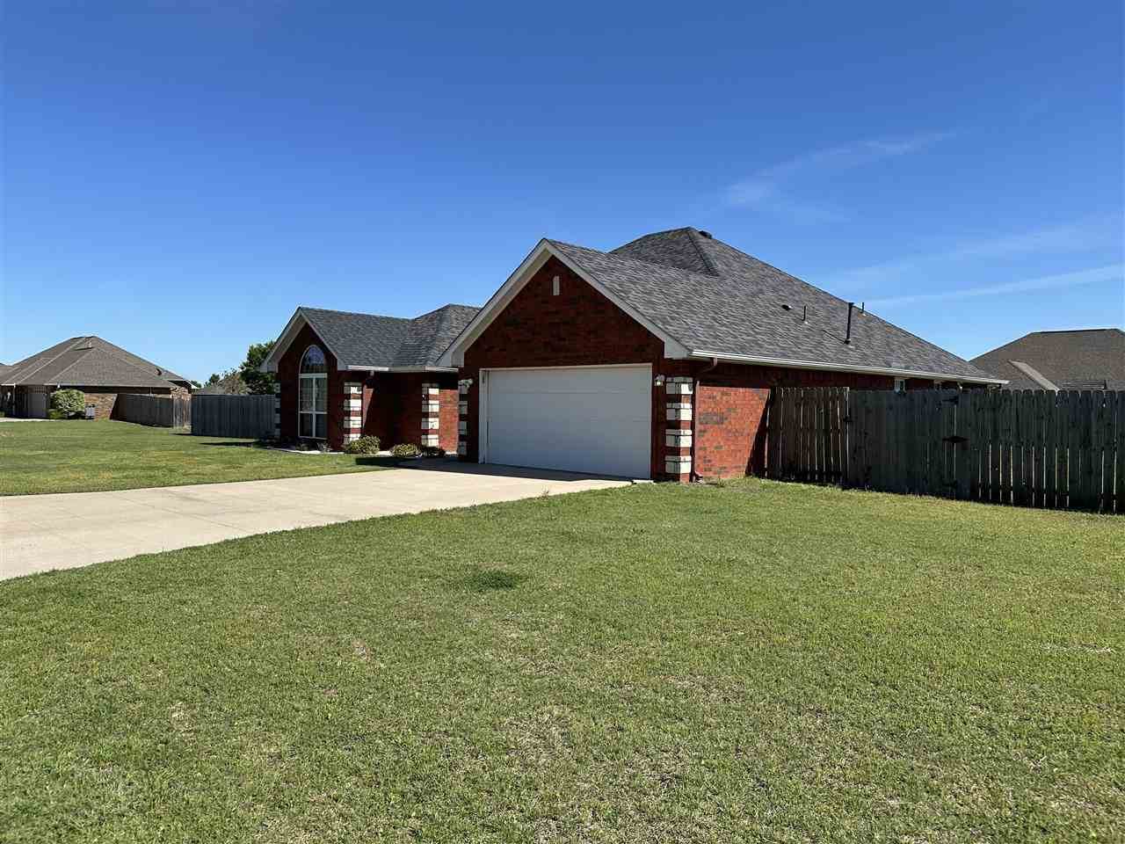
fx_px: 780
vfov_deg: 56.8
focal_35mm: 24
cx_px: 562
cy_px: 422
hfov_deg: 71.6
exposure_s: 1/5000
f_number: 1.78
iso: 80
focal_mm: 6.86
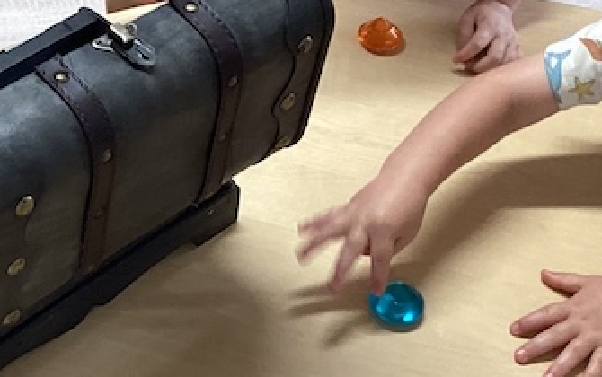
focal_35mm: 98
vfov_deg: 13.2
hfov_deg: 20.9
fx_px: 1609
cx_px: 104
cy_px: -23
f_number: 2.4
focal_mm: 3.3
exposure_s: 1/60
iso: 100
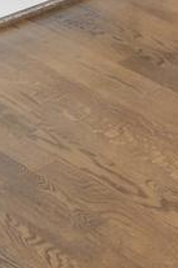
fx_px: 1172
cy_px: -504
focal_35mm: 158
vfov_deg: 10.1
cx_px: 338
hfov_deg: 8.3
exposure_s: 1/6
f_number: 8
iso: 400
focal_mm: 16
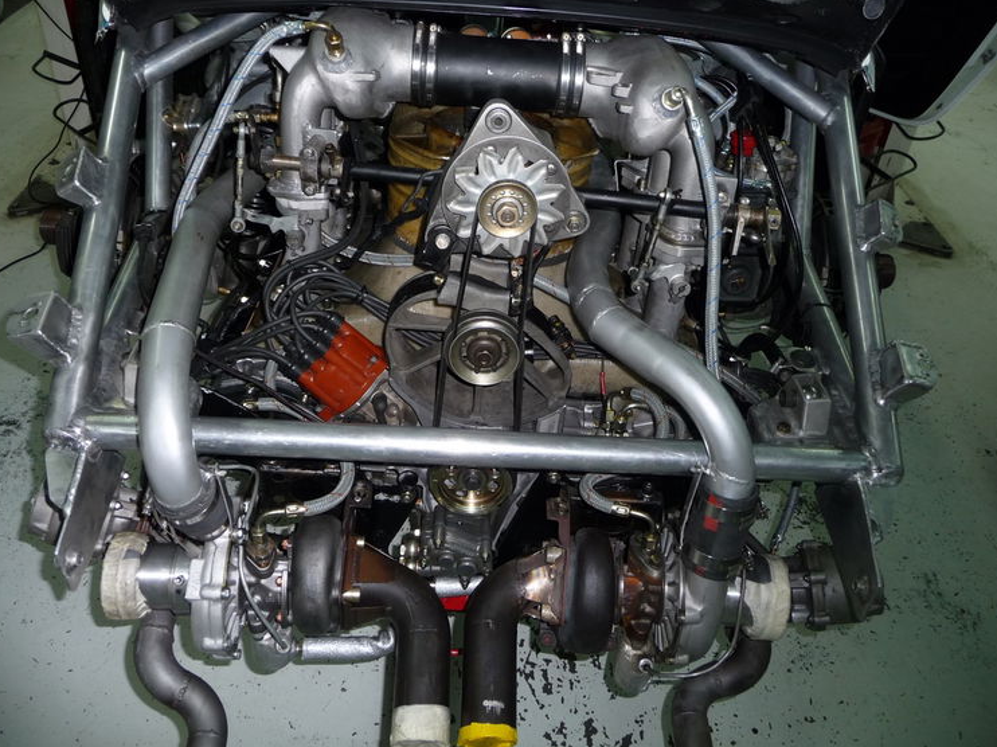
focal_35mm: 29
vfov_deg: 48.2
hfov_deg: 61.7
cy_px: 361
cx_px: 501
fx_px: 835
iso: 100
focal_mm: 4.7
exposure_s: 1/30
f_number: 3.3
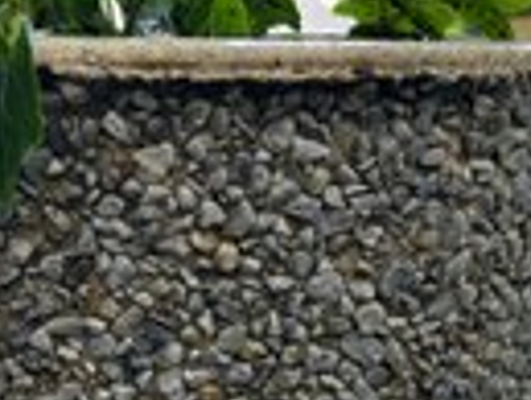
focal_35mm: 69
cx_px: 200
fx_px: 1059
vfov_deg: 20.0
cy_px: 480
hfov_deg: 28.0
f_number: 1.5
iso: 40
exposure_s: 1/121
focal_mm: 5.7
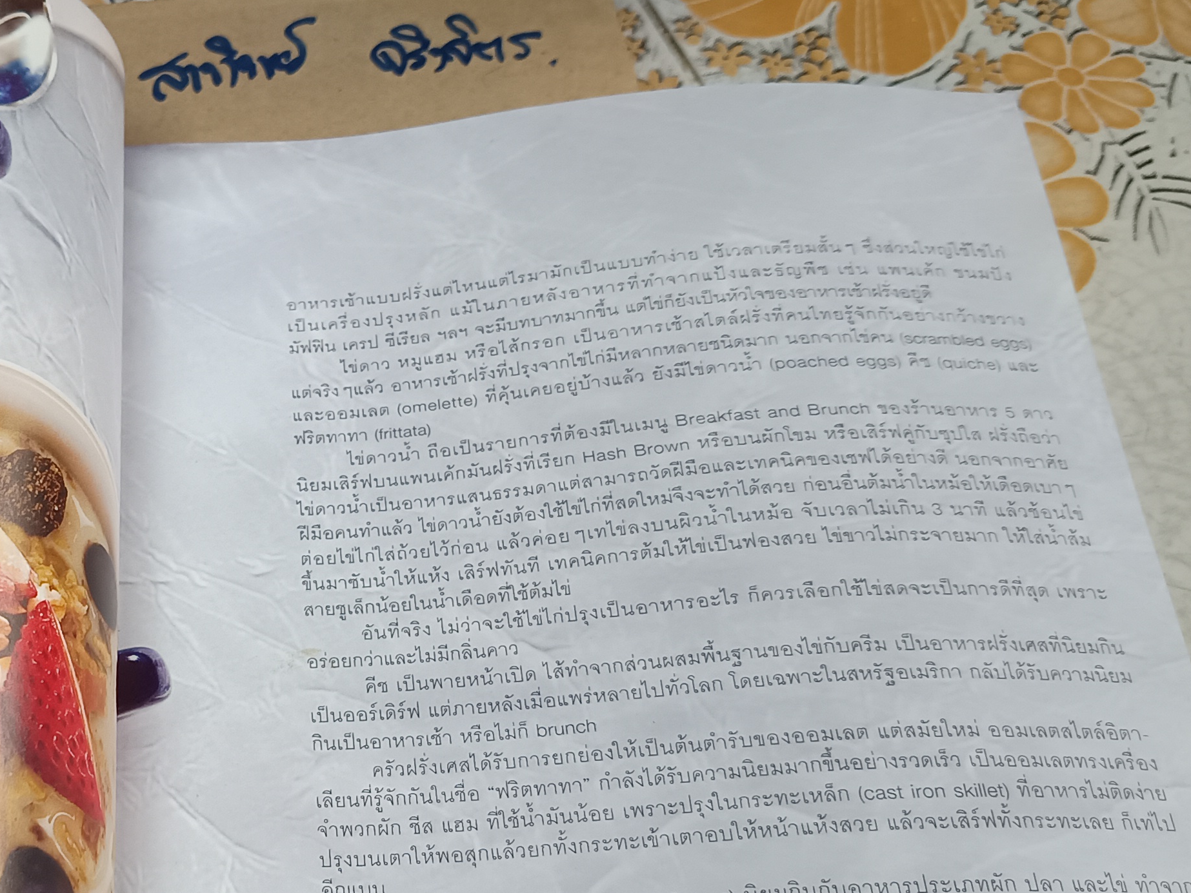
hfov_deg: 34.9
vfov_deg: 27.9
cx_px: 135
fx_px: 1789
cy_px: 559
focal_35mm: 52
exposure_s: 1/50
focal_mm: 5.31
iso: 751
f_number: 1.7
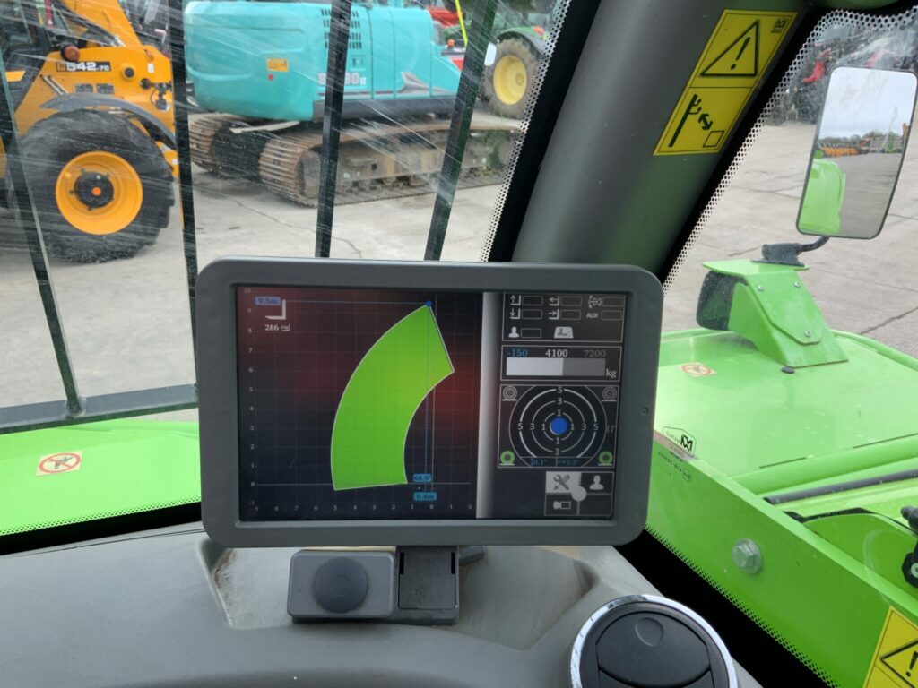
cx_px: 459
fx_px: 769
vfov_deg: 48.2
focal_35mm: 29
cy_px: 344
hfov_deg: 61.7
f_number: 1.8
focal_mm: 3
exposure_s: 1/204
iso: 16
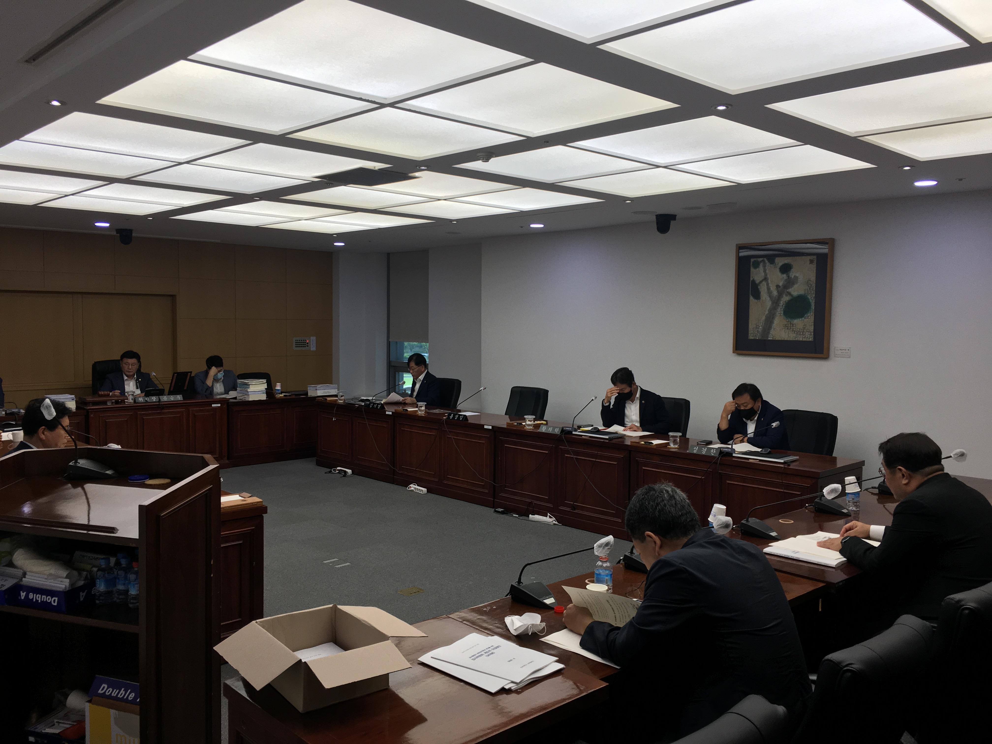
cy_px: 372
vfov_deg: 48.2
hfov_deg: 61.7
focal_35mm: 29
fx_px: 831
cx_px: 496
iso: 32
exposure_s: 1/120
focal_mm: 4.15
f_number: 2.2
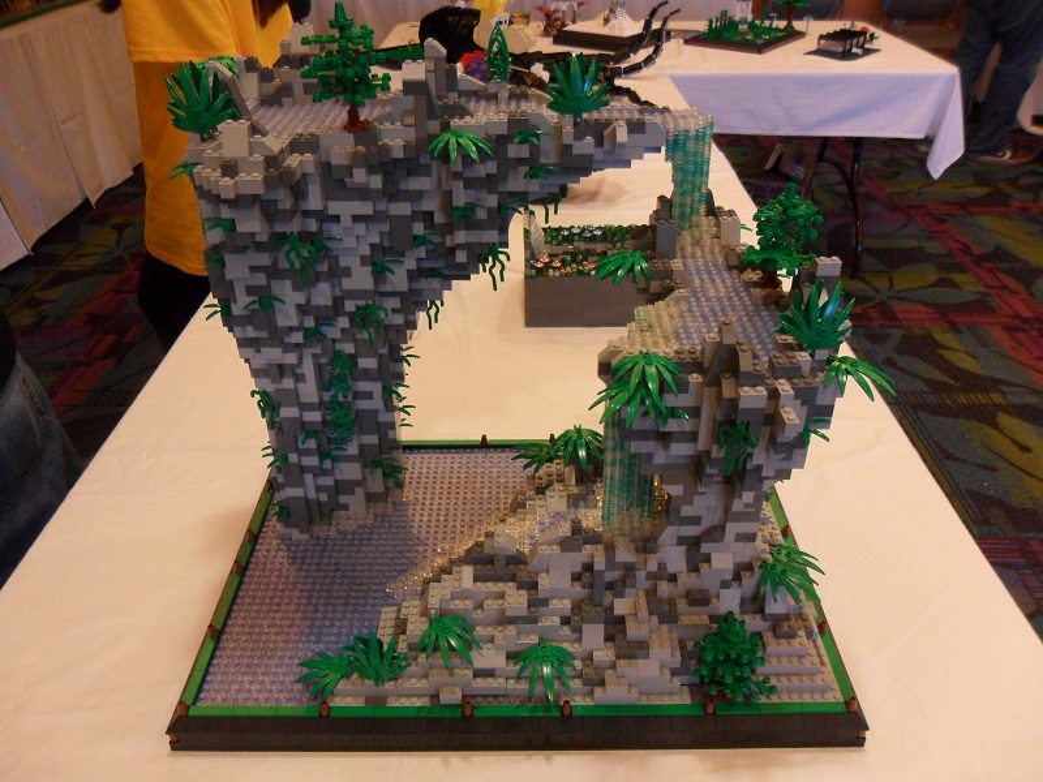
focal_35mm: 27
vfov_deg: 51.4
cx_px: 522
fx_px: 814
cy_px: 391
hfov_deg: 65.3
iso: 200
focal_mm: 4.9
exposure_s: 1/30
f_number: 3.5
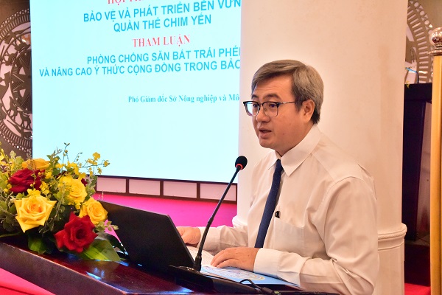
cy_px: 148
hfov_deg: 41.1
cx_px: 221
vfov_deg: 28.1
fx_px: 589
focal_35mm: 48
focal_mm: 48
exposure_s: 1/40
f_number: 16
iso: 12800
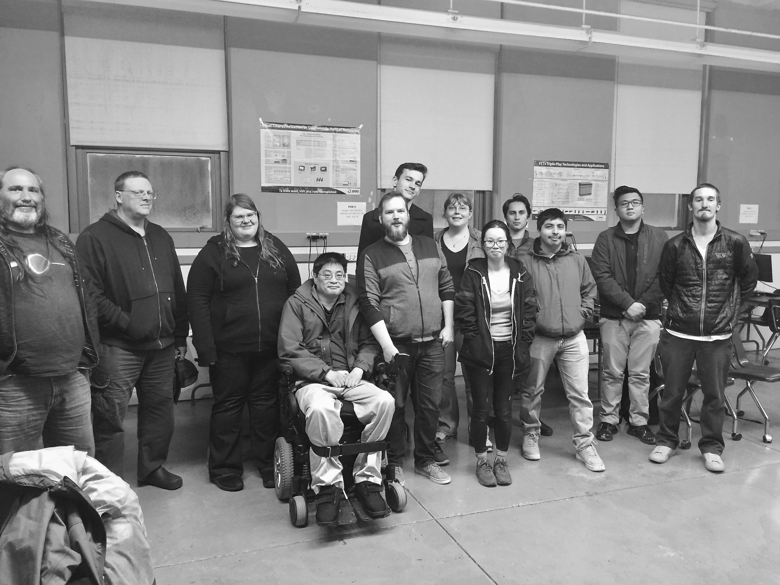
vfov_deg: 48.2
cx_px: 390
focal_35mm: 29
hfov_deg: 61.7
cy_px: 292
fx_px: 653
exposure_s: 1/15
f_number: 2.2
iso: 80
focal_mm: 4.15
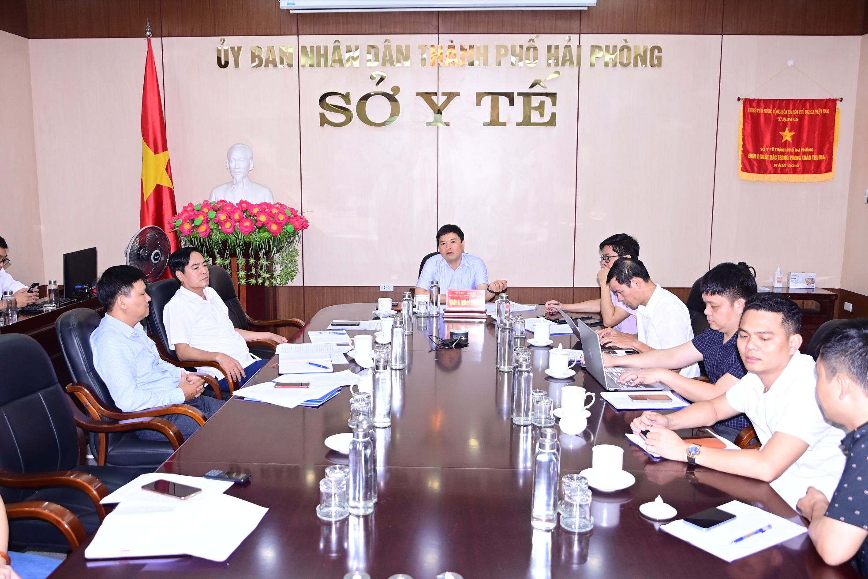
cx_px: 434
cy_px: 290
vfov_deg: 40.0
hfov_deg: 57.2
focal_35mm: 33
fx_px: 796
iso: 1600
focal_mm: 22
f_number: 5
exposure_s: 1/250
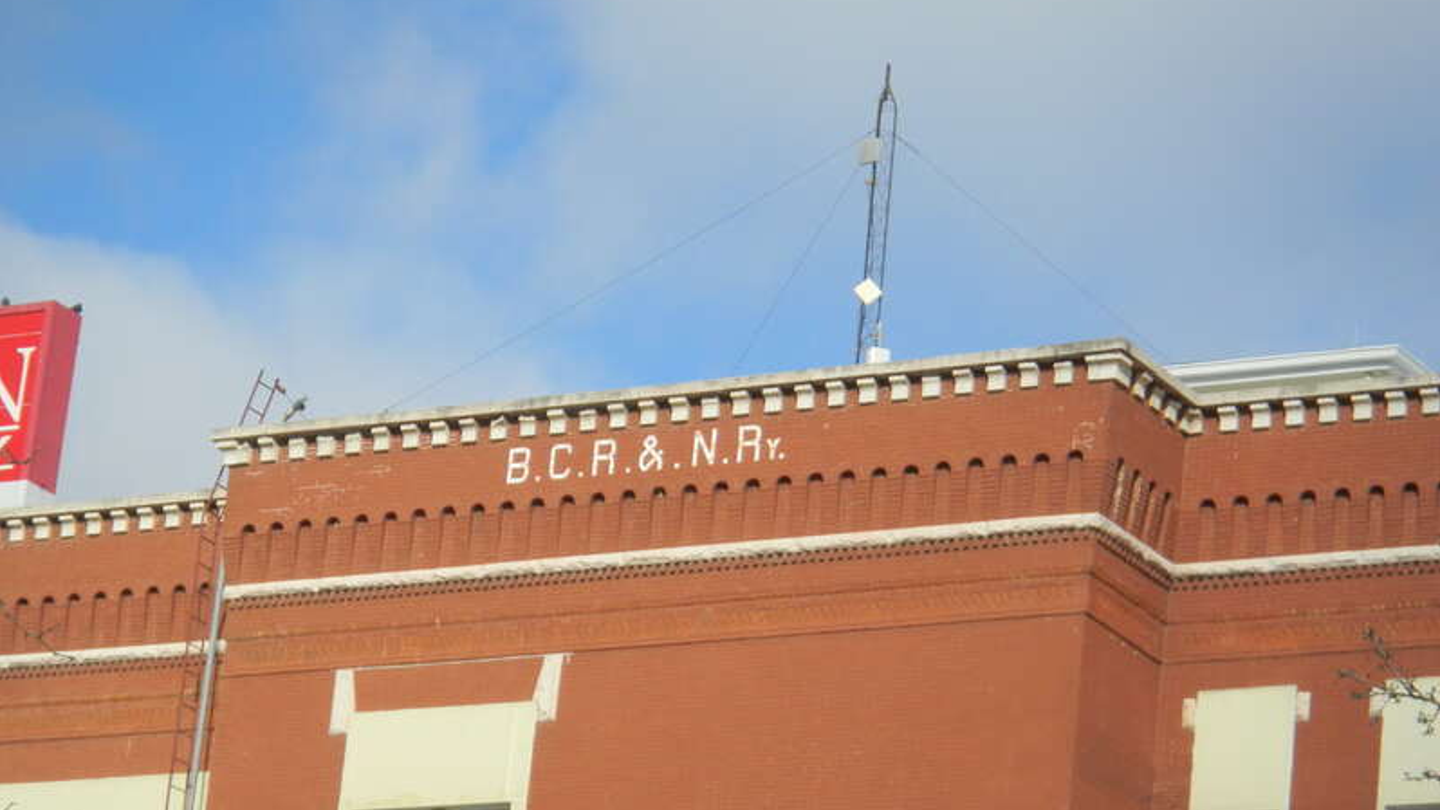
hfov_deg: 14.1
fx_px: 5842
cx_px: 720
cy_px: 471
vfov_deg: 7.9
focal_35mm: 153
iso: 200
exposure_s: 1/1055
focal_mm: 25
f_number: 5.8
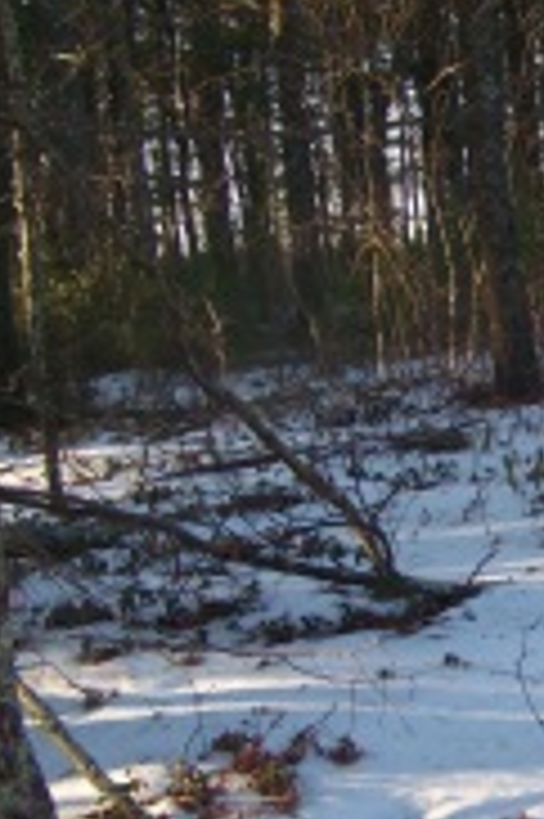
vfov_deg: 25.6
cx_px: 706
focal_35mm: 79
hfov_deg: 16.3
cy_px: 504
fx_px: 1794
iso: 65
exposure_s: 1/100
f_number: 2.8
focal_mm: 5.85
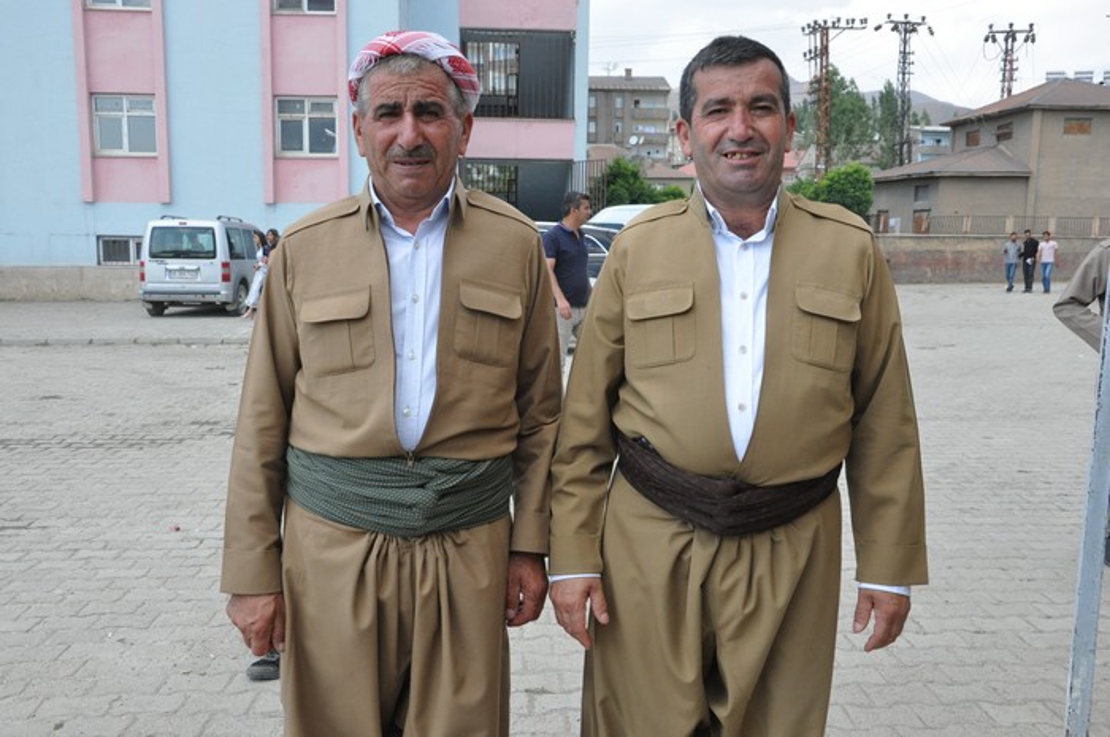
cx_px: 555
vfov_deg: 36.8
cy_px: 368
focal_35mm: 36
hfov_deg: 53.2
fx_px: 1109
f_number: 13
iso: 1250
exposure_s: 1/640
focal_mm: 24
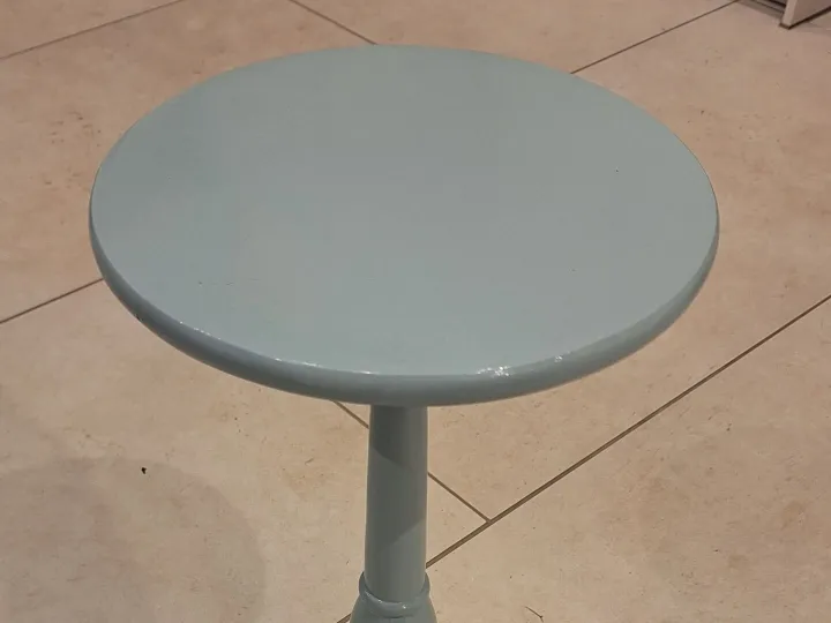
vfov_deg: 58.9
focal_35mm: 23
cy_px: 312
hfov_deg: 73.9
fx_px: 552
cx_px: 416
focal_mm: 5.54
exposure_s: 1/50
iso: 64
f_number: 1.8
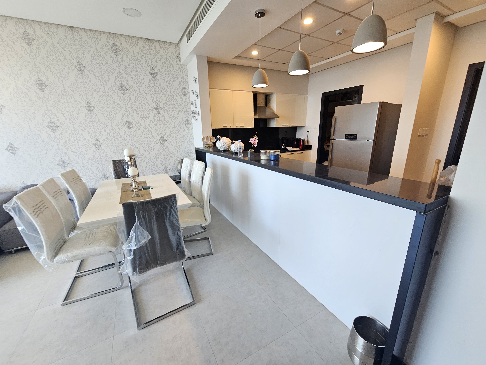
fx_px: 183
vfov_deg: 89.9
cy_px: 182
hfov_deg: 106.2
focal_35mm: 13
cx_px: 243
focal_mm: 2.2
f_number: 2.2
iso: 80
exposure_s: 1/50
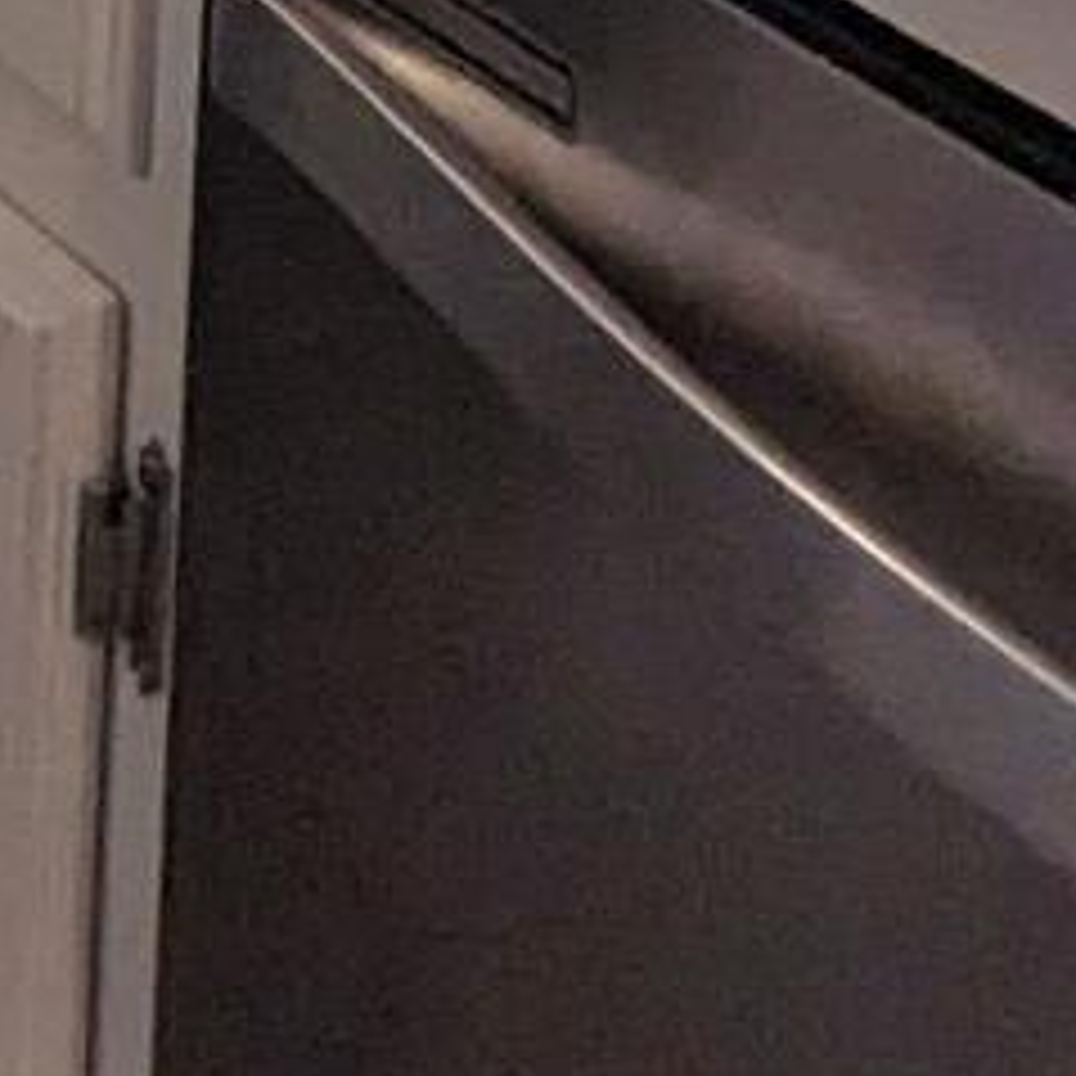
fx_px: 4255
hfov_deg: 12.3
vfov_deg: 10.9
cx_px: -1247
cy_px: -1895
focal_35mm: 121
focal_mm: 2.35
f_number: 2.2
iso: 1028
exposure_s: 1/120
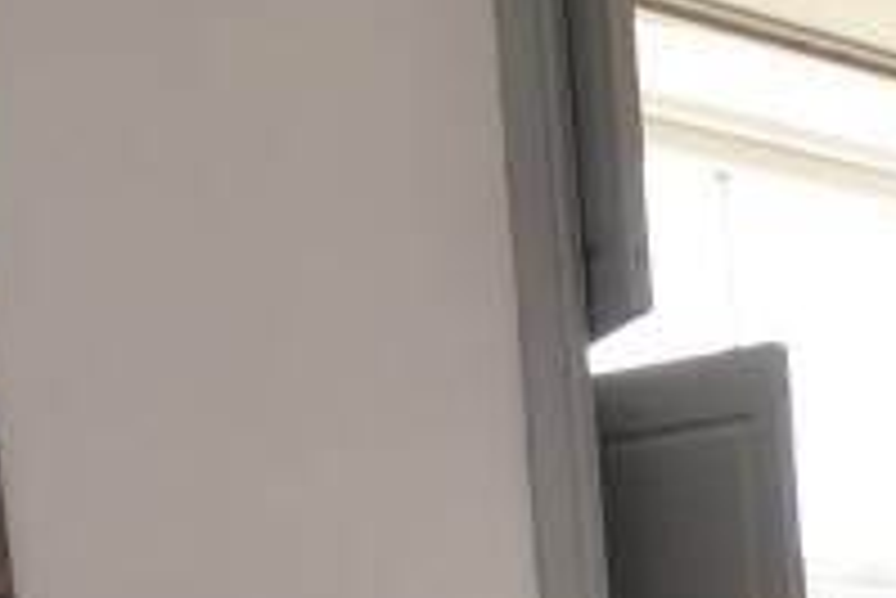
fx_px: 1918
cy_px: 1122
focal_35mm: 77
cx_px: 1598
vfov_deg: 15.1
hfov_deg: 19.7
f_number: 5
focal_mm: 10
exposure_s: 1/100
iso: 400
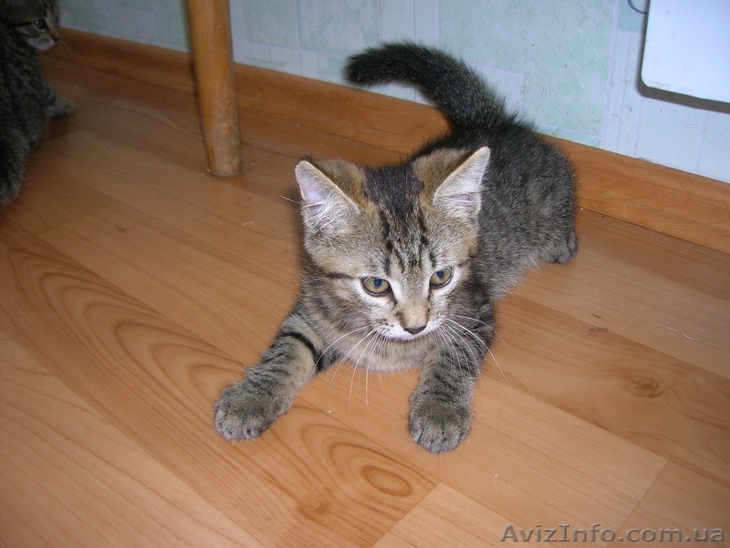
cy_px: 274
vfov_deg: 41.8
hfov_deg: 54.0
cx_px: 365
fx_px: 717
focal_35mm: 34
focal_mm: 5.7
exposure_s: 1/60.1
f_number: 2.9
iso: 50
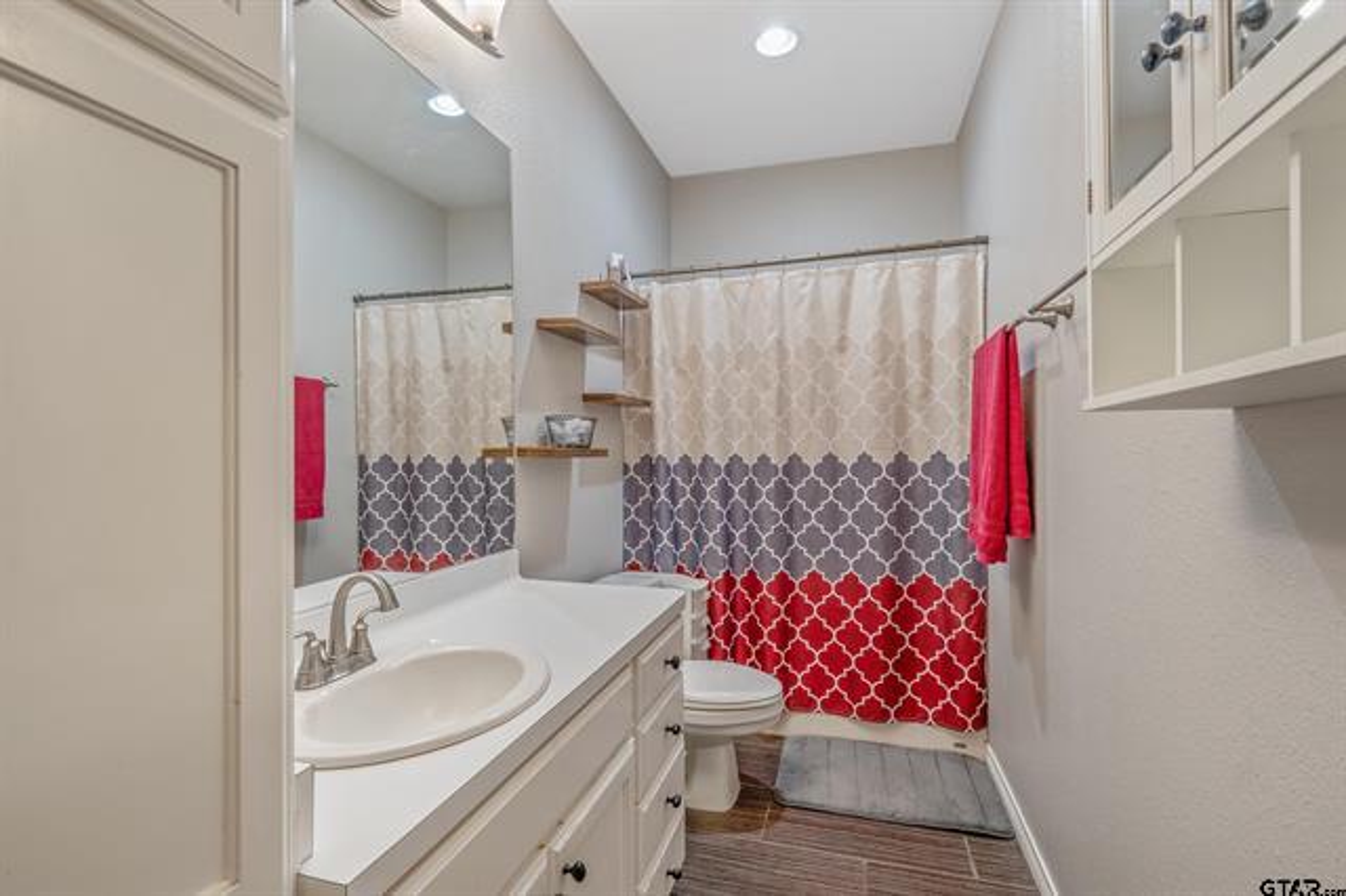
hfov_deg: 93.3
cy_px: 448
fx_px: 635
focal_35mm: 17
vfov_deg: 70.4
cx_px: 673
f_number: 8
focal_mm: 17
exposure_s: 1/10
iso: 800
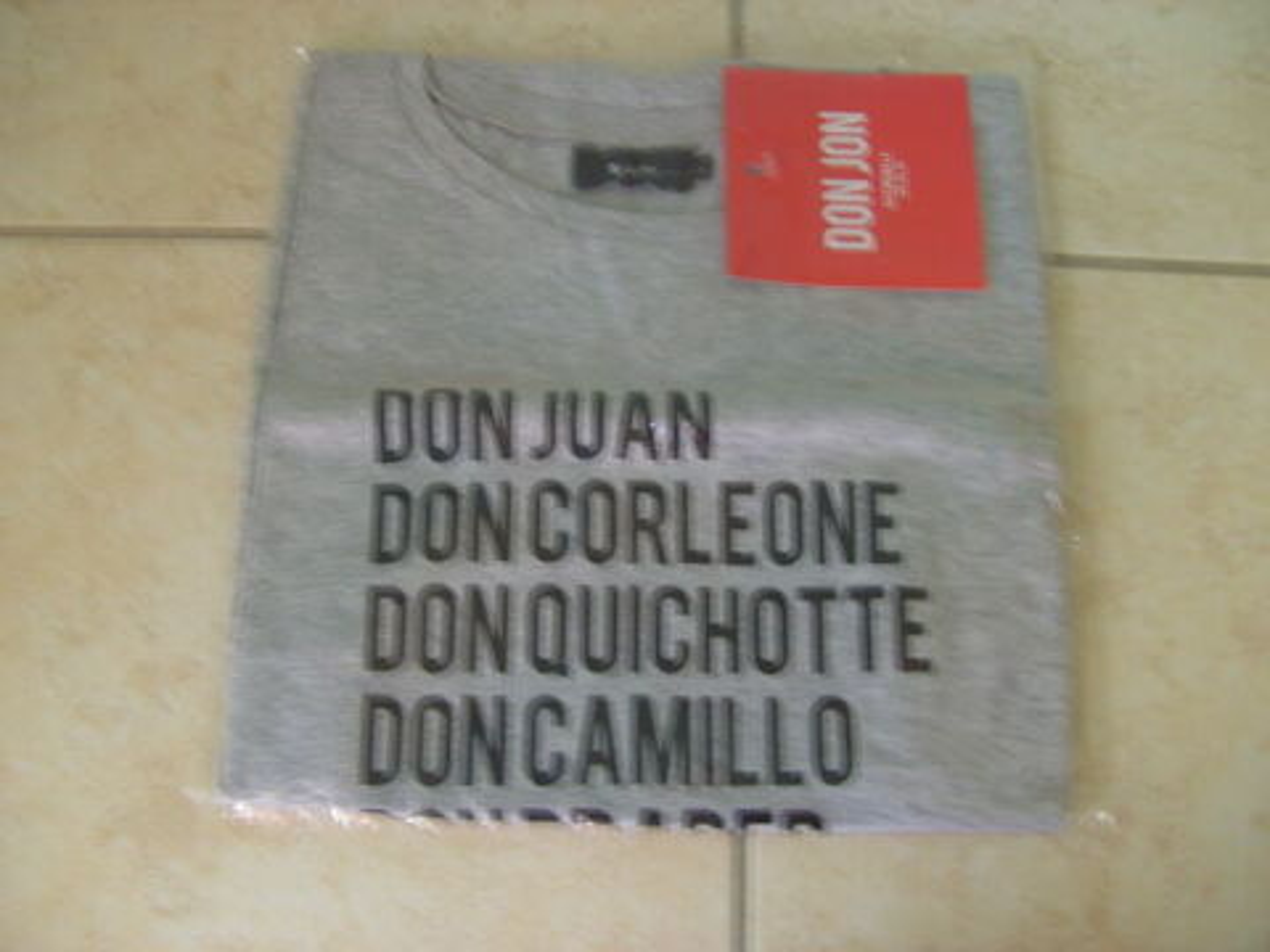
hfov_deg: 50.1
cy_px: 476
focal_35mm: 37
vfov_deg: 38.7
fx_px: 1357
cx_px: 635
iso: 100
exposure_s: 1/8.33
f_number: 2.8
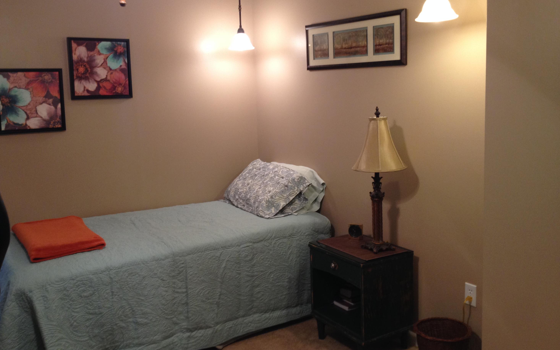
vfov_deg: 33.5
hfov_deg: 51.5
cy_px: 148
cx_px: 277
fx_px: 580
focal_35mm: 38
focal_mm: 4.28
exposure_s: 1/20
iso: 100
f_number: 2.4
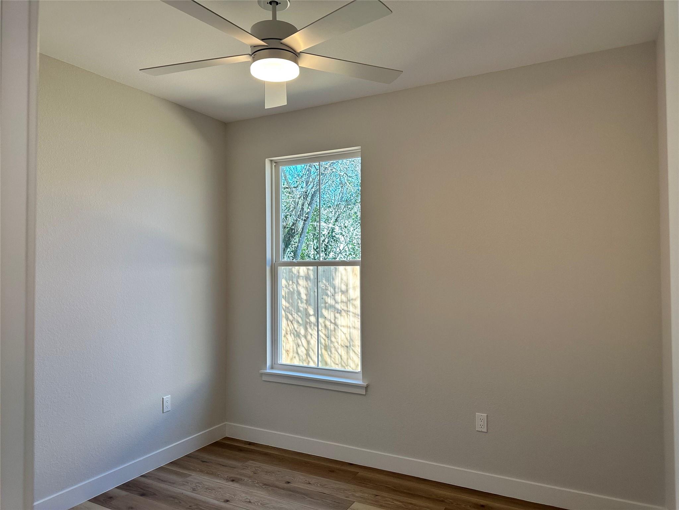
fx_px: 471
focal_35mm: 24
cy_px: 255
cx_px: 340
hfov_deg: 71.6
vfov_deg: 56.8
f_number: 1.78
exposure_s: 1/234
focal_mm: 6.86
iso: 64
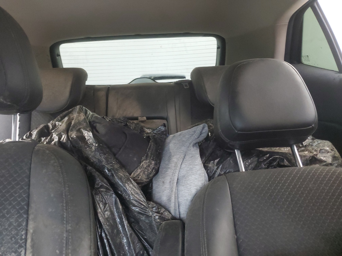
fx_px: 257
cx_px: 171
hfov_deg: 67.3
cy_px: 128
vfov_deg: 53.1
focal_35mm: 26
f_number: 1.5
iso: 310
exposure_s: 1/60.2
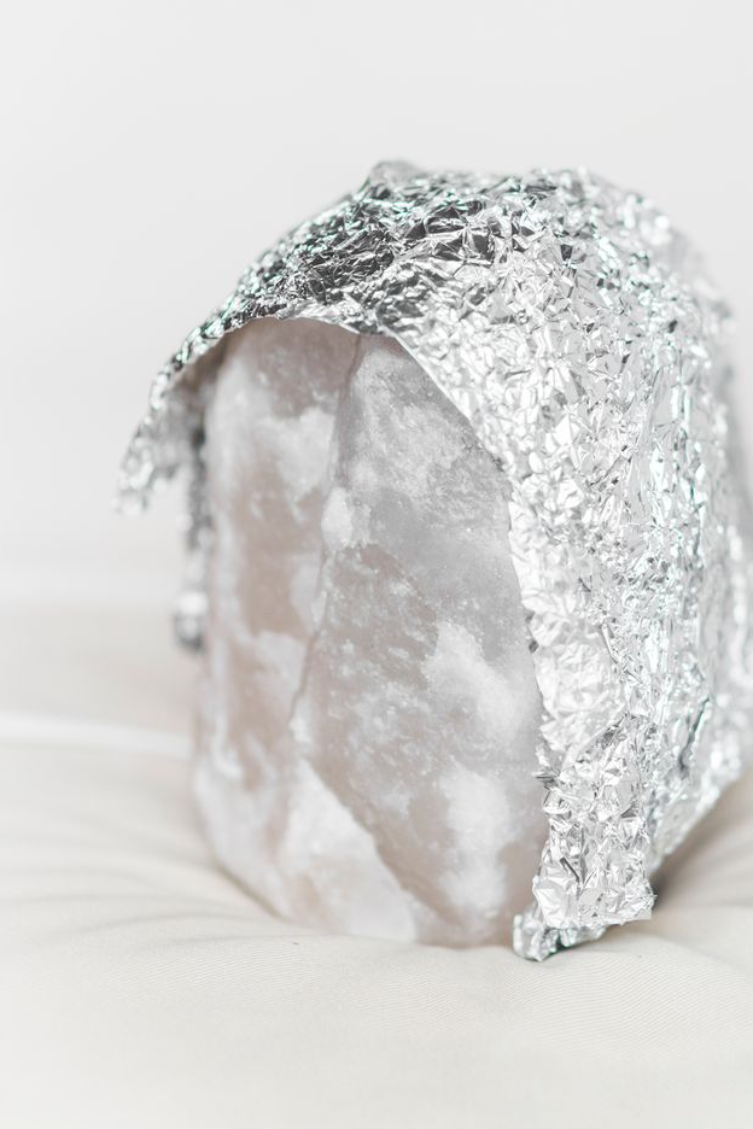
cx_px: 475
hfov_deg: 12.6
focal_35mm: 109
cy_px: 472
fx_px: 3420
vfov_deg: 18.7
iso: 640
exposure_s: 1/10
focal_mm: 85
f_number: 1.8
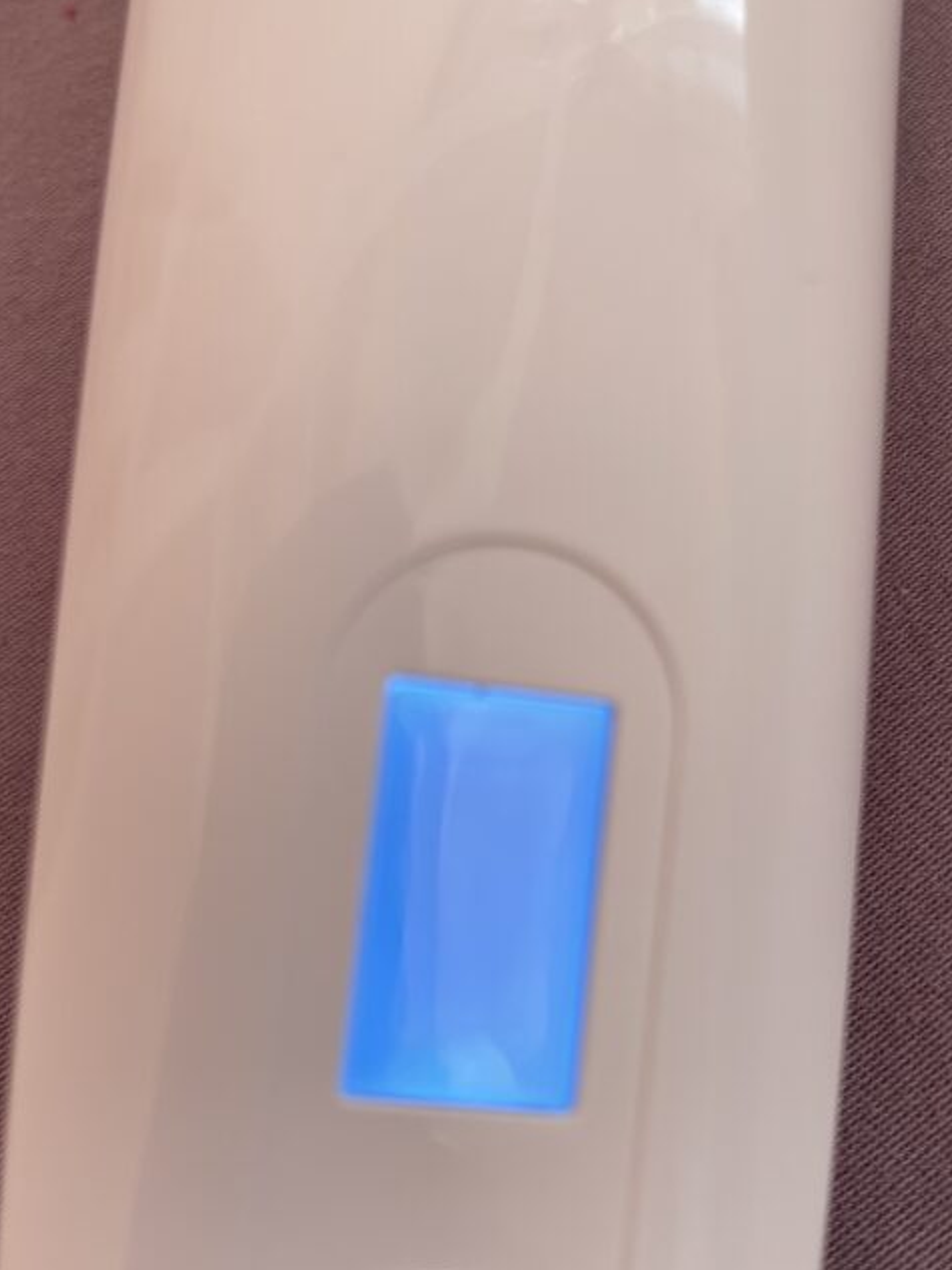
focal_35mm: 42
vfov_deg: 44.8
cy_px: 697
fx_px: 1541
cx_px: 555
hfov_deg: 34.3
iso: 32
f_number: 1.6
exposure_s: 1/121
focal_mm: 4.2
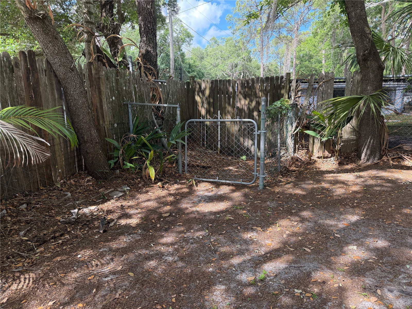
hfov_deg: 71.6
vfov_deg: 56.8
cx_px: 206
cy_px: 154
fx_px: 286
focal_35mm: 24
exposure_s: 1/643
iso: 100
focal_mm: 6.76
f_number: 1.78
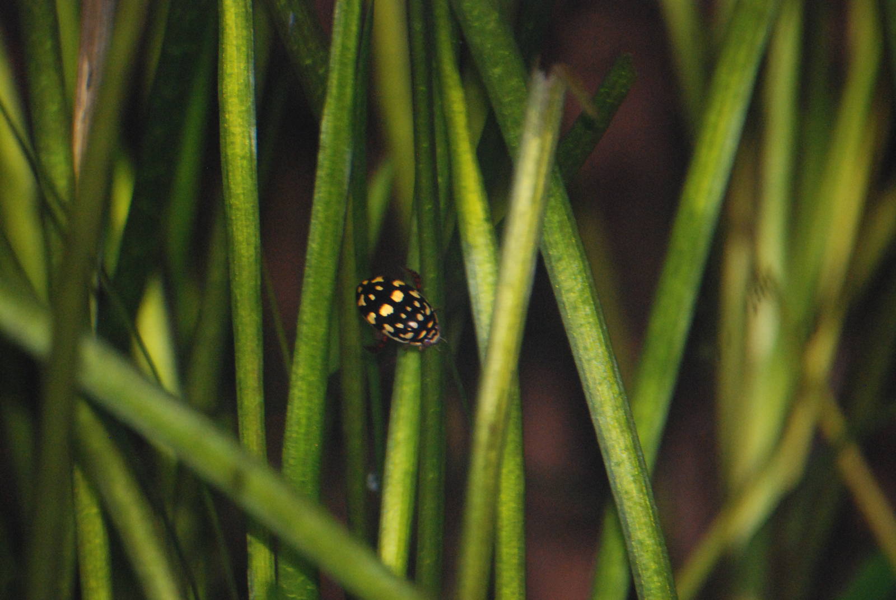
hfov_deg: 4.6
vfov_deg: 3.1
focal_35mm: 450
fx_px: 11213
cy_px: 300
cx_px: 448
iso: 1600
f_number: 5.6
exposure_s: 1/160
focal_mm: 300
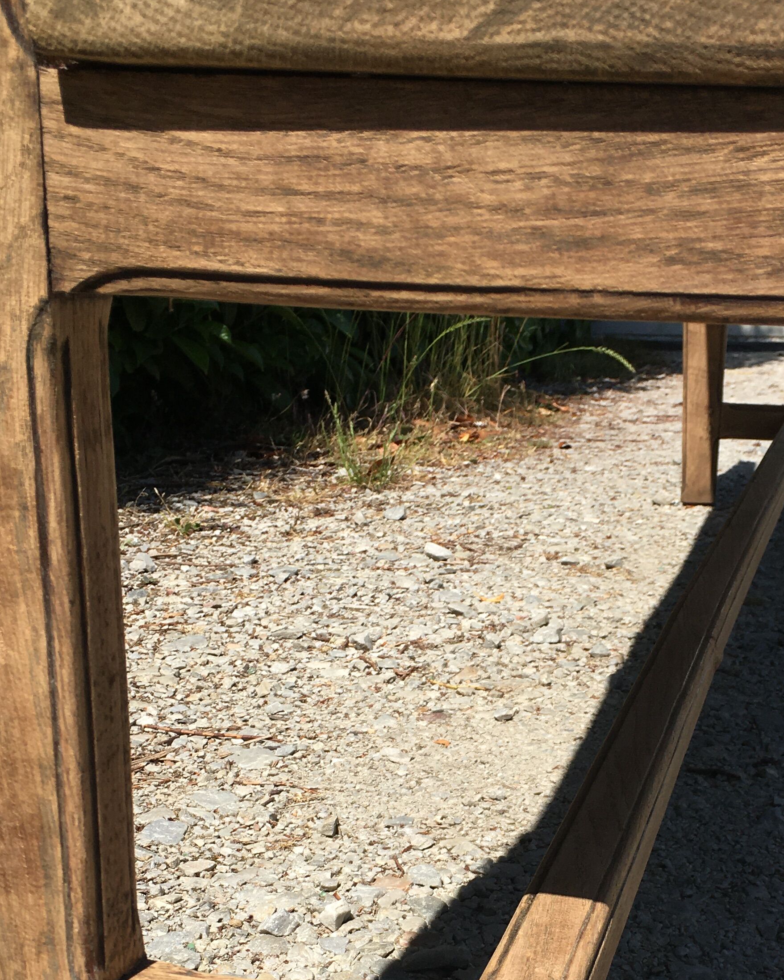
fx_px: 1508
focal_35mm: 52
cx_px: 539
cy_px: 791
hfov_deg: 28.9
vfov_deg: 34.8
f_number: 2.2
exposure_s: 1/1876
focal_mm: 4.15
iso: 25
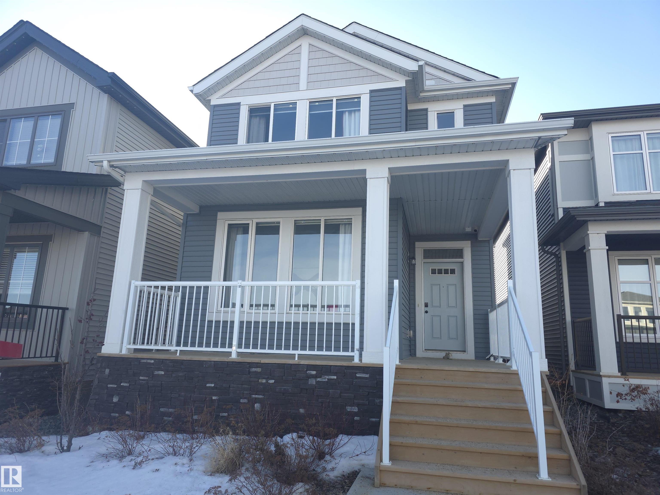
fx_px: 439
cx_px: 330
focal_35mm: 23
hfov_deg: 73.9
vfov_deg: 58.9
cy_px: 248
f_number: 1.7
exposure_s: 1/1500
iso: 125
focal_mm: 6.3
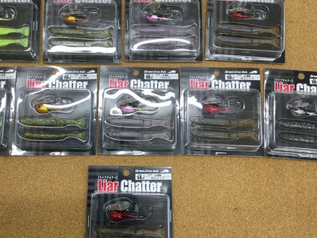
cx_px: 135
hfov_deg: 43.8
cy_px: 120
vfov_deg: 33.5
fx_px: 393
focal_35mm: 43
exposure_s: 1/30
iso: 32
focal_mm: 3.3
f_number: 2.4
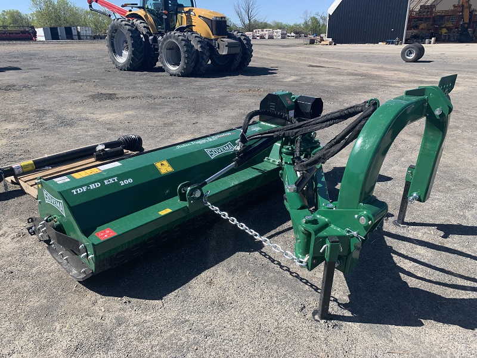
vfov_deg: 53.1
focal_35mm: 26
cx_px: 238
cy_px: 179
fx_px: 358
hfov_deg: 67.3
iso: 25
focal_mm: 4.25
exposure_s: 1/1406
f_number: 1.8
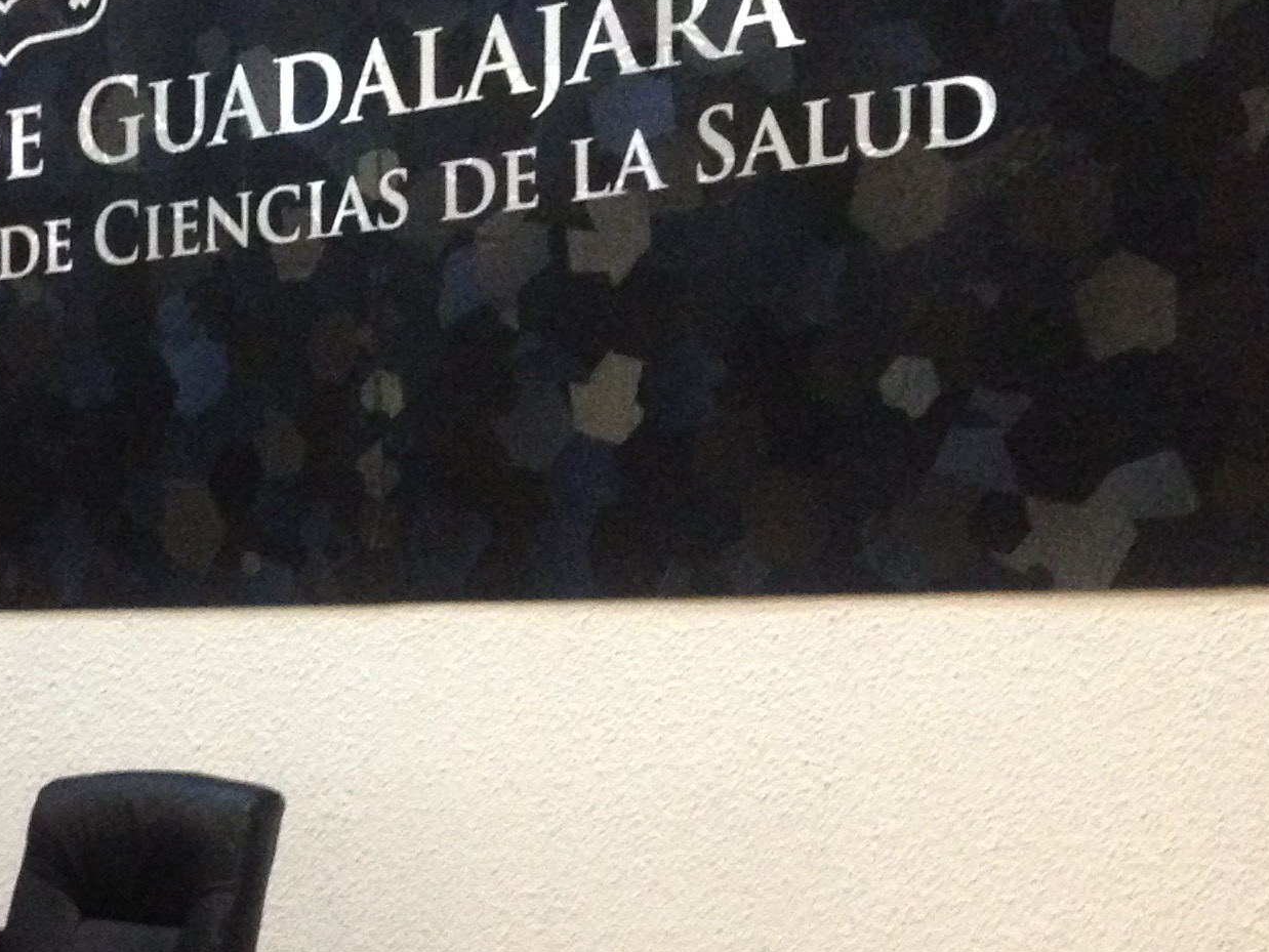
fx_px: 3190
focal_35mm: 87
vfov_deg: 16.9
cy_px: 643
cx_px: -212
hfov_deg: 21.1
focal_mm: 4.12
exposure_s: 1/15
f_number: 2.4
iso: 400
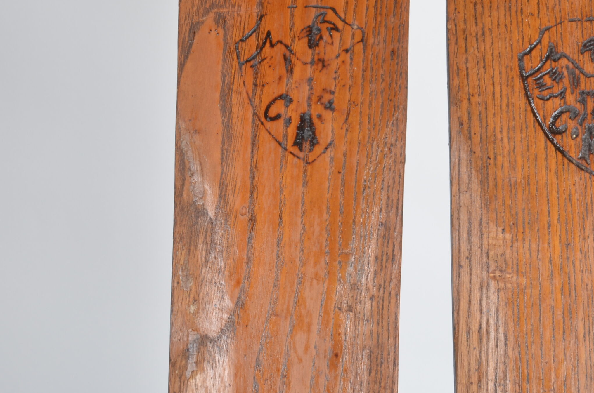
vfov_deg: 22.3
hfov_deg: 33.1
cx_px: 413
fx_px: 988
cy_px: 90
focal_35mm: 60
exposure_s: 1/125
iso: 100
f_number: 14
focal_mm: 22
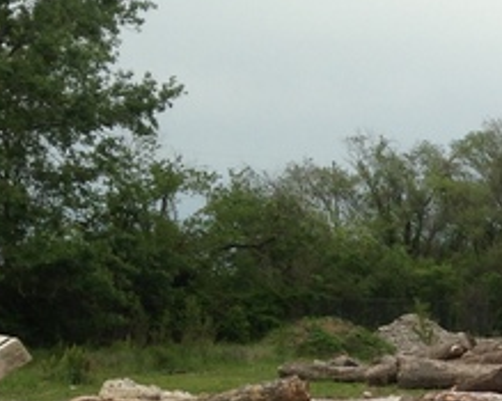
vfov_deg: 13.2
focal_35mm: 113
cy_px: 493
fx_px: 1678
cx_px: 809
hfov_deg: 15.4
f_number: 2.4
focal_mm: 4.12
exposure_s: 1/1232
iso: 50
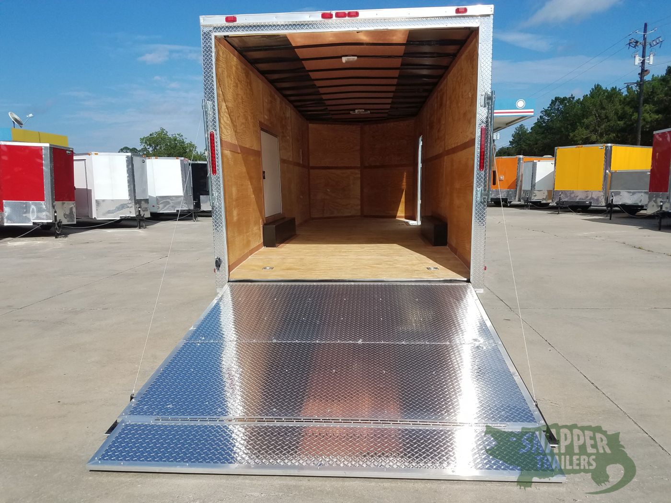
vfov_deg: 53.1
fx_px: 504
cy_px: 252
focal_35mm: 26
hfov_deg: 67.3
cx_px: 336
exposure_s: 1/2960
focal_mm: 4.2
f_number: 1.7
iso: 40
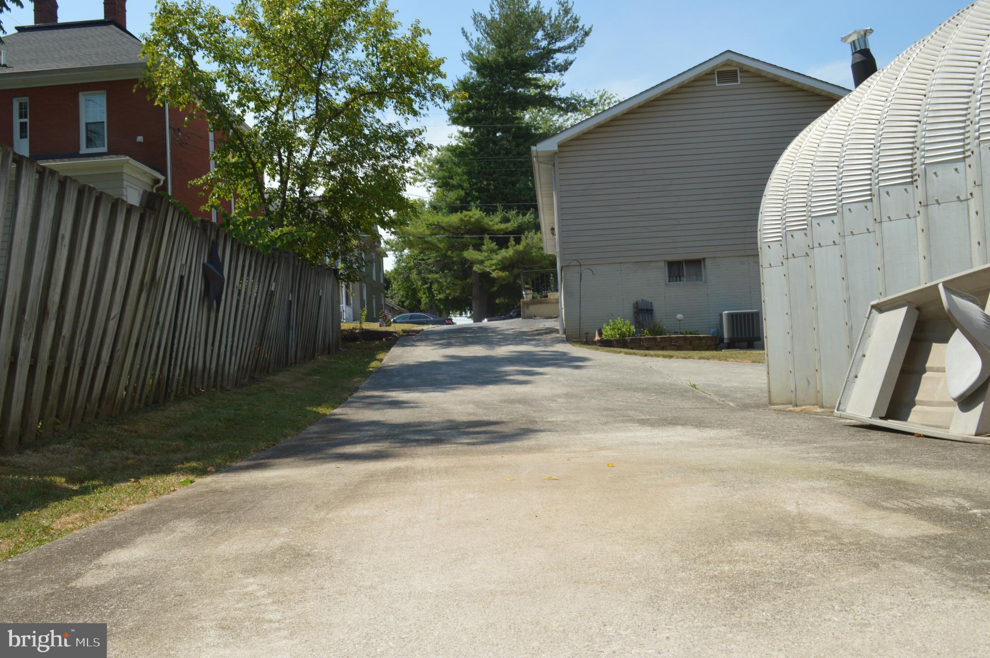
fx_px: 907
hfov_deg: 57.3
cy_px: 329
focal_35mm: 33
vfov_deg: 39.9
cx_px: 495
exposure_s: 1/200
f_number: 9
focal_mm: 22
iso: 100
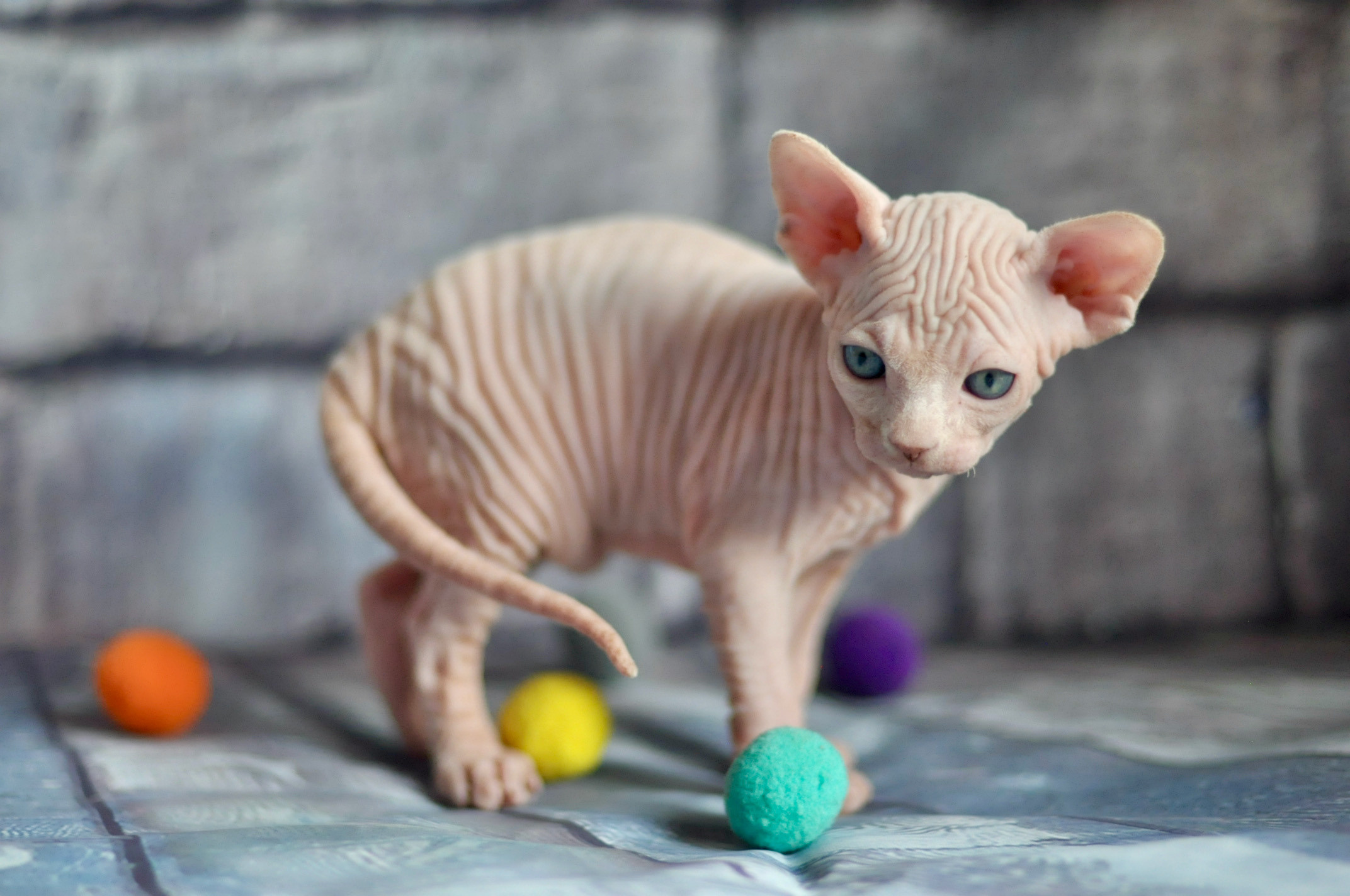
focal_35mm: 75
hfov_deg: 27.0
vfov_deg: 18.1
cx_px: 675
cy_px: 448
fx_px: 2809
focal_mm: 50
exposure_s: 1/2500
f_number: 1.4
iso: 800
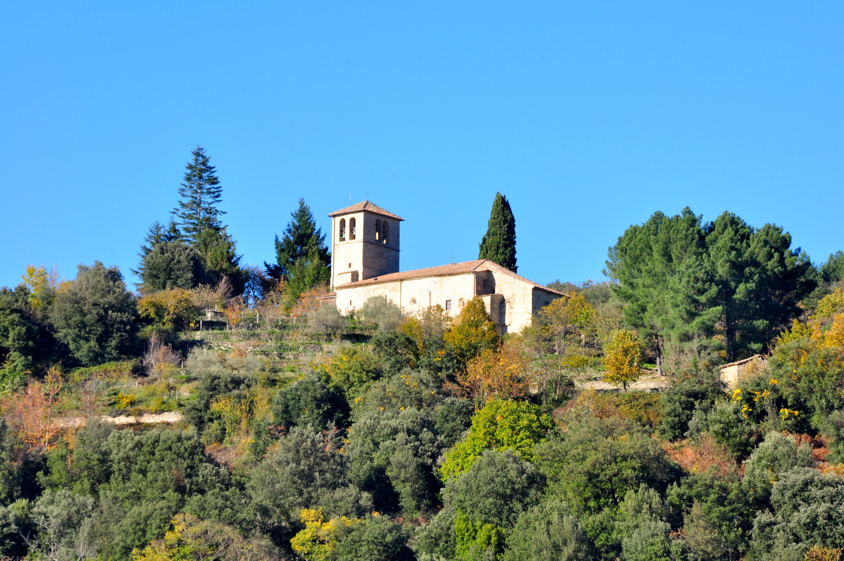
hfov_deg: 10.2
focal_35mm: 202
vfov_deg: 6.8
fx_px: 4742
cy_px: 280
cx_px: 422
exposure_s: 1/50
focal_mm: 135
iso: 160
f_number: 22
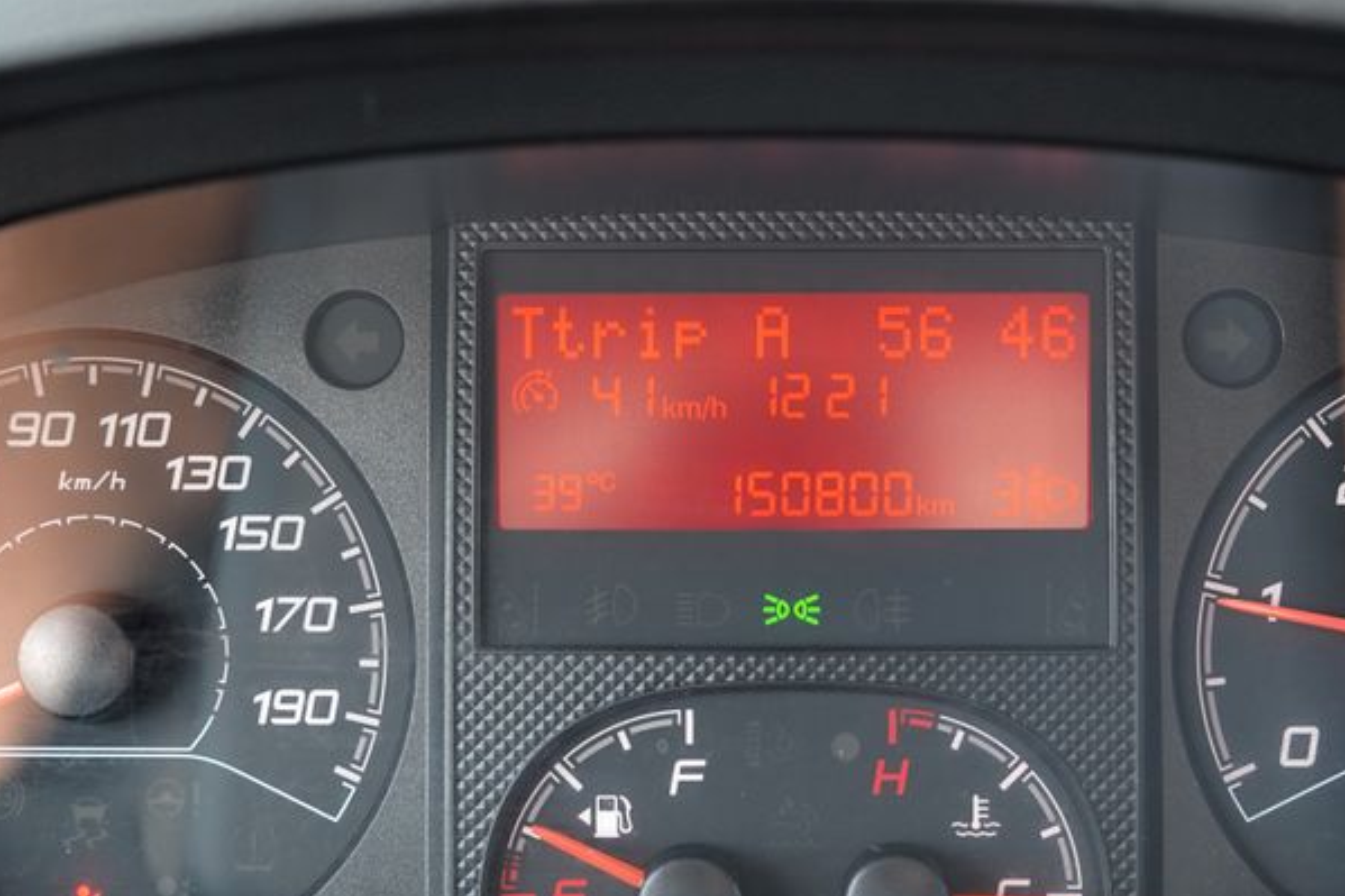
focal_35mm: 65
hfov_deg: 30.9
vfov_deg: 20.9
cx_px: 777
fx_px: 2428
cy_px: 457
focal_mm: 38
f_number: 4
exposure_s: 1/60
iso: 500
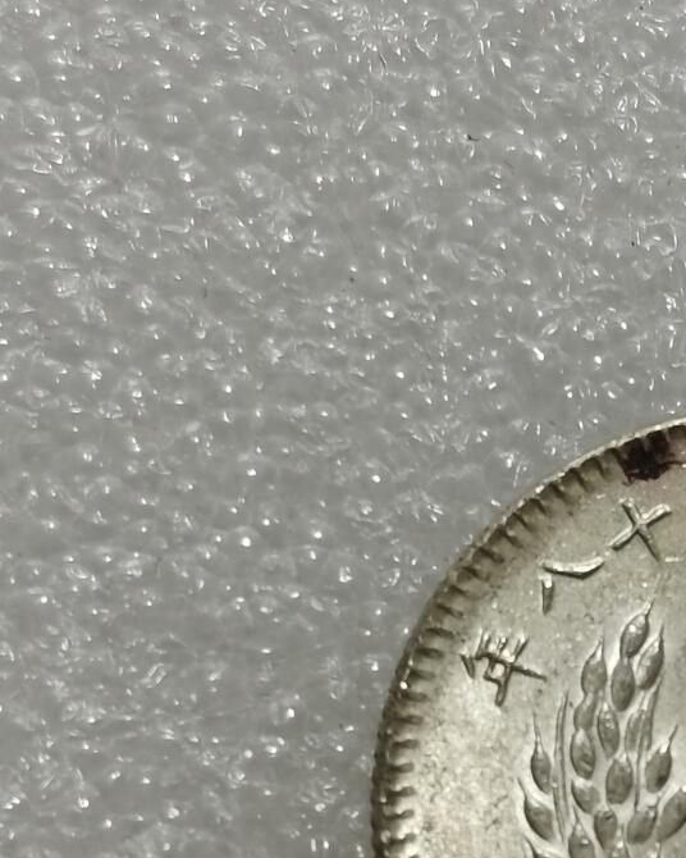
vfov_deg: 12.7
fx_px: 3858
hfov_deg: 10.0
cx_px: 782
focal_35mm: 152
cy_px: 611
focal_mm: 5.58
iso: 50
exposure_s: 1/120
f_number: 1.8
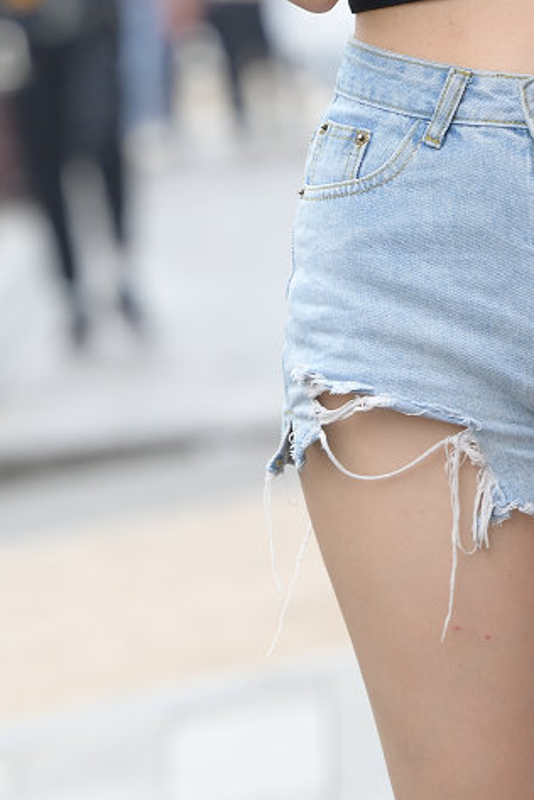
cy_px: 84
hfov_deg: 3.4
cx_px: 640
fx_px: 8877
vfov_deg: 5.2
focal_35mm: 399
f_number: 4
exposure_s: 1/400
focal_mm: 140
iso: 220
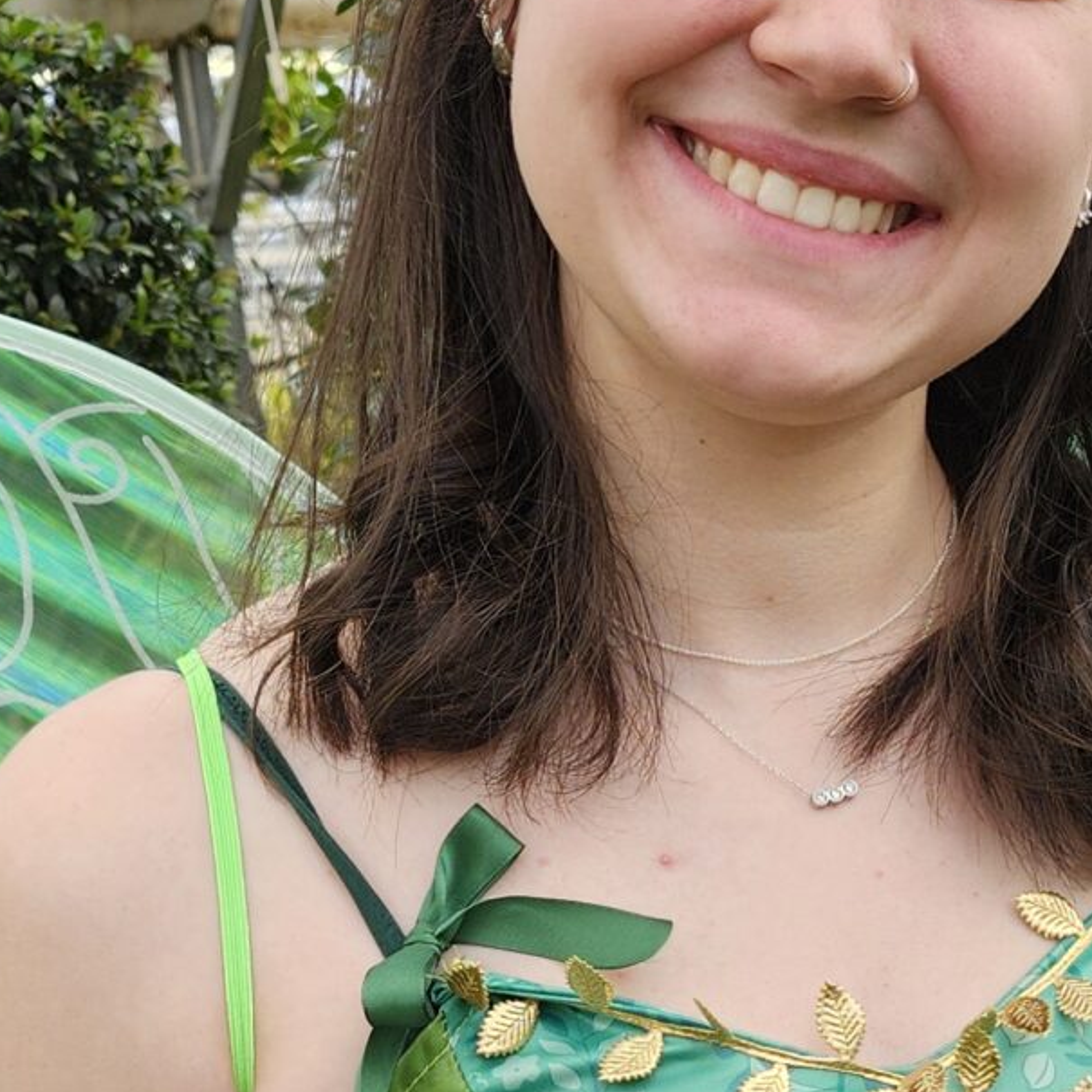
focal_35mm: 86
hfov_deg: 20.1
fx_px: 3069
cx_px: 780
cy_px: 1359
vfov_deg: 18.9
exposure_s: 1/272
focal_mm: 5.54
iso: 25
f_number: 1.8
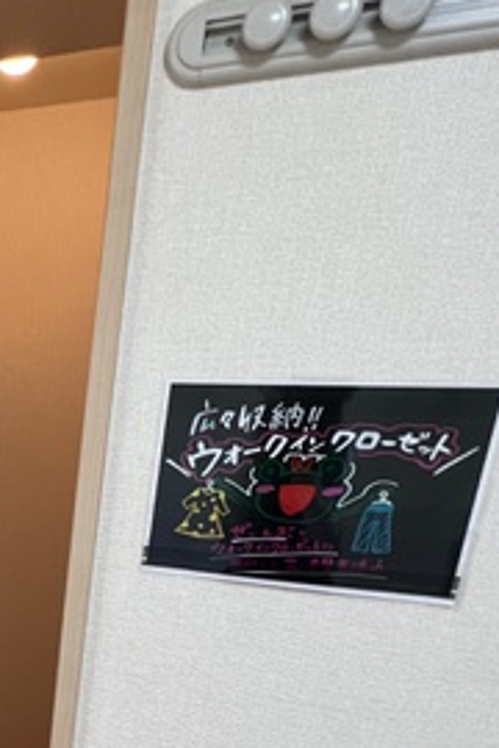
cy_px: 629
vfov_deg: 50.2
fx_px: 728
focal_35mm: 35
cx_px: -154
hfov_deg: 30.0
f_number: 1.8
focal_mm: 1.57
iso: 200
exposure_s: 1/121
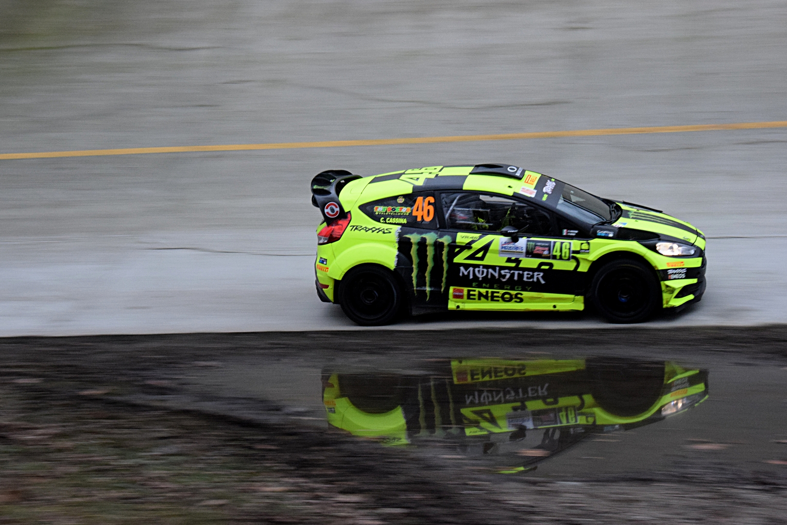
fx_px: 1476
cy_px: 262
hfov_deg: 29.9
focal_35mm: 68
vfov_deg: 20.2
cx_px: 394
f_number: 13
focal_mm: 45
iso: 2500
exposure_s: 1/125
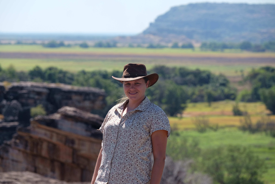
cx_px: 138
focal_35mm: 210
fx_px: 1604
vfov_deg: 6.5
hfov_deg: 9.8
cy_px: 92
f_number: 6.4
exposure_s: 1/420
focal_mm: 140
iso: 200
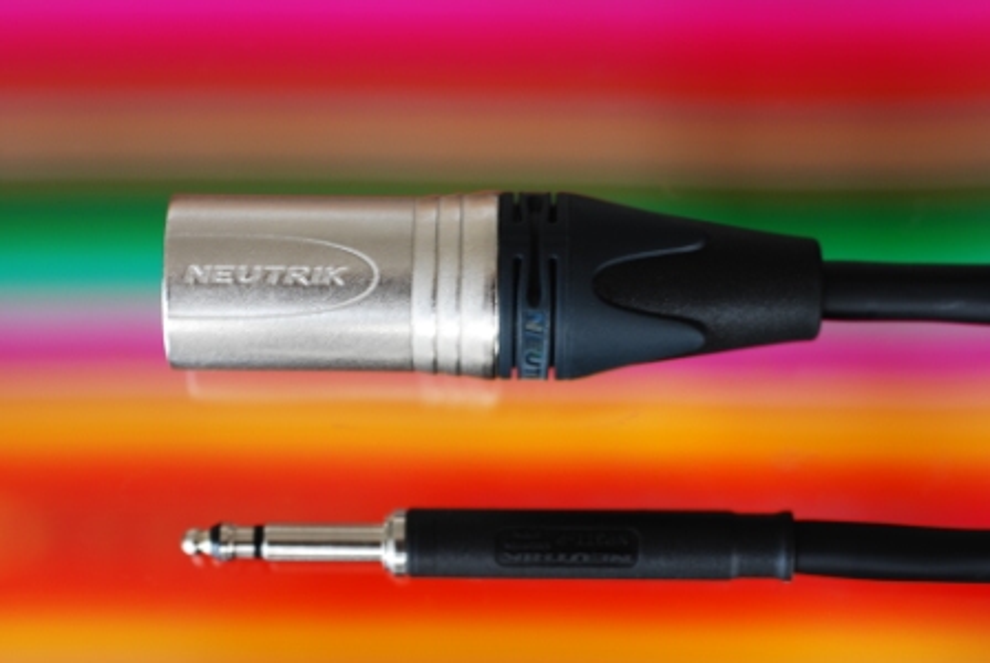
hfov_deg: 22.6
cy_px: 332
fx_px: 2478
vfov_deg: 15.2
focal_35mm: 90
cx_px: 495
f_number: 5.6
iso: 100
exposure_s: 1/2
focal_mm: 60
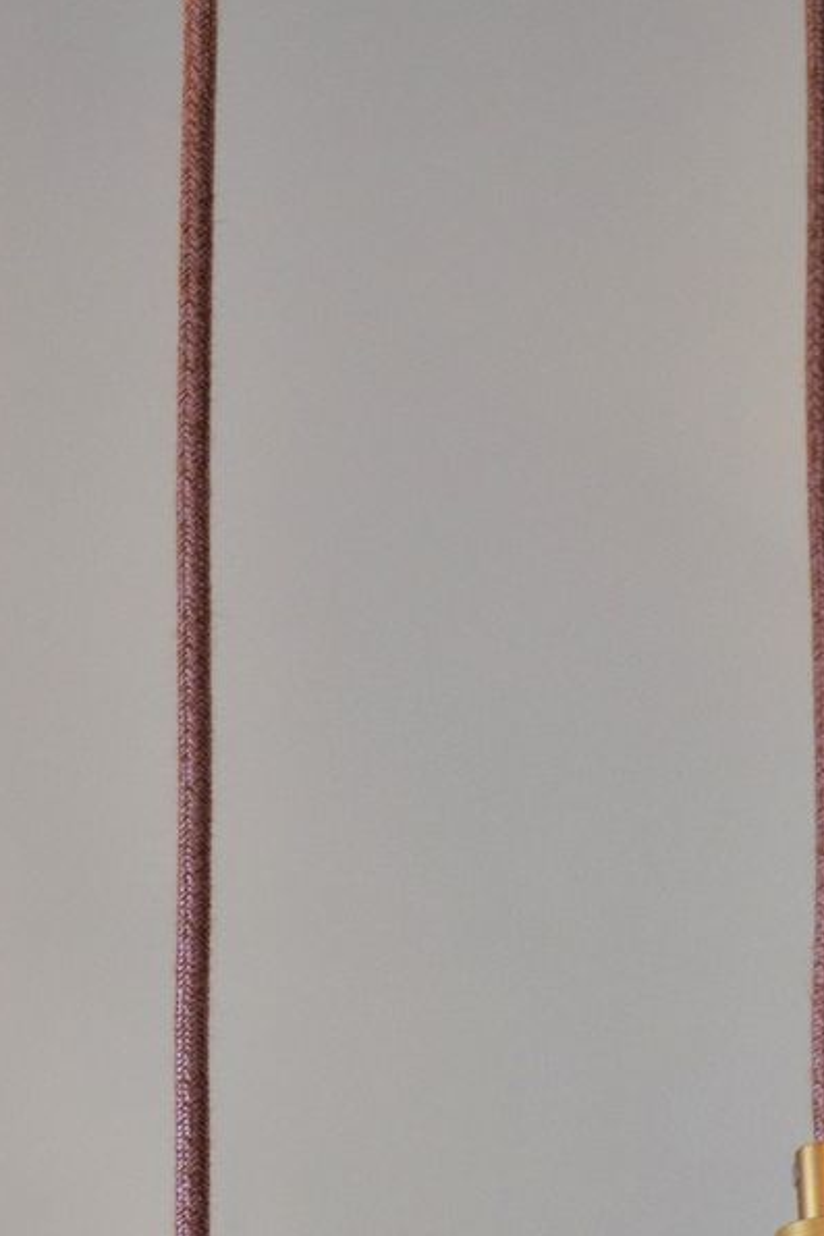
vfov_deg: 14.1
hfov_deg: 9.6
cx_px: 513
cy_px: 1226
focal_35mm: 143
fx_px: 4906
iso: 720
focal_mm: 42
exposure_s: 1/60
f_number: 4.8
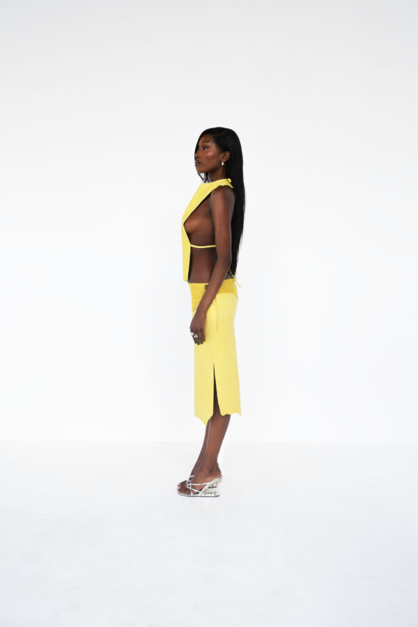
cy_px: 314
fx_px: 627
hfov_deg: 36.9
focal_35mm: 36
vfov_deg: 53.1
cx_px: 209
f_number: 5.6
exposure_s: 1/125
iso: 400
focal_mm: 24
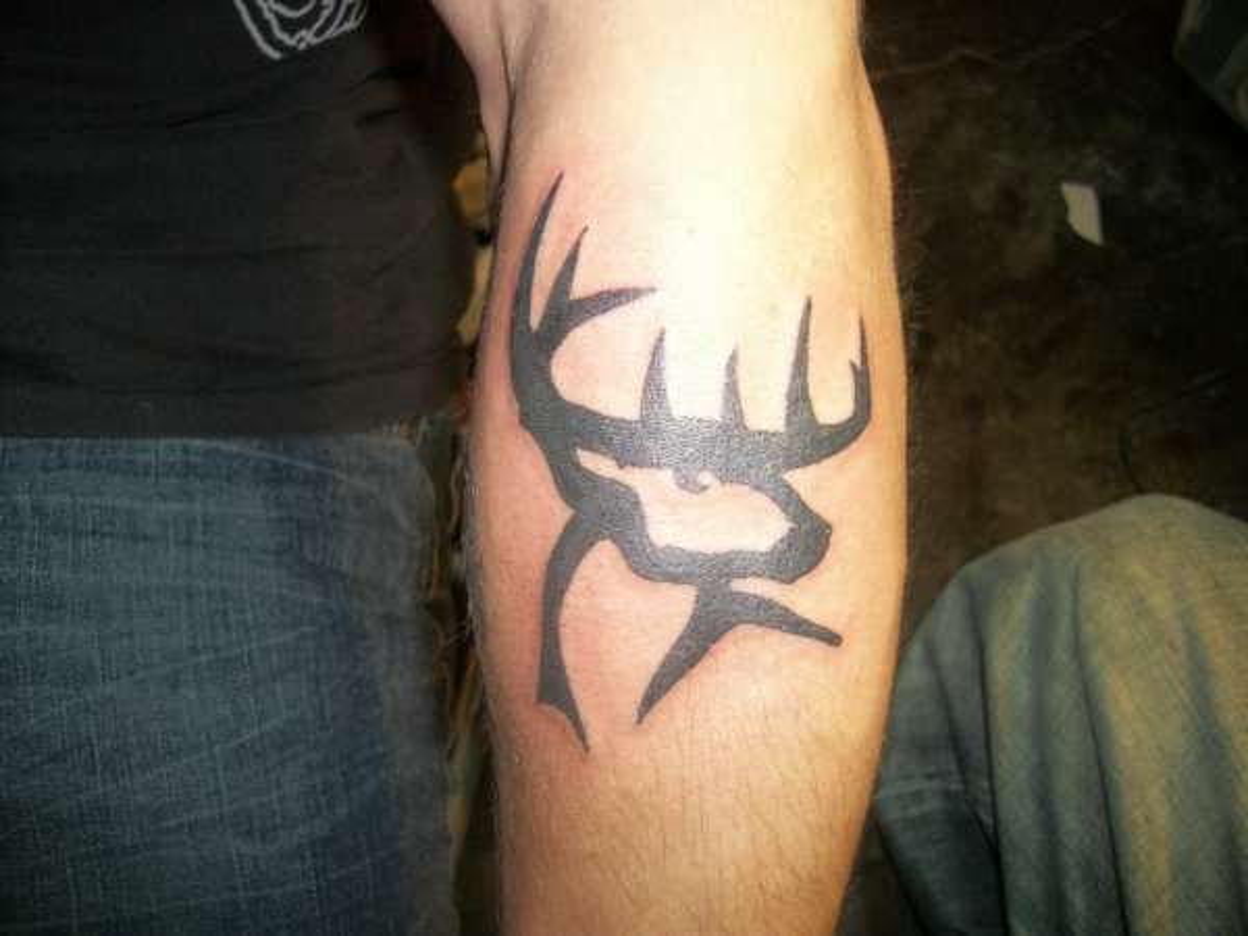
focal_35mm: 32
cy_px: 468
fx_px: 1154
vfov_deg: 44.2
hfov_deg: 56.8
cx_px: 624
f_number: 2.9
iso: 160
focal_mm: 5.7
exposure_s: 1/30
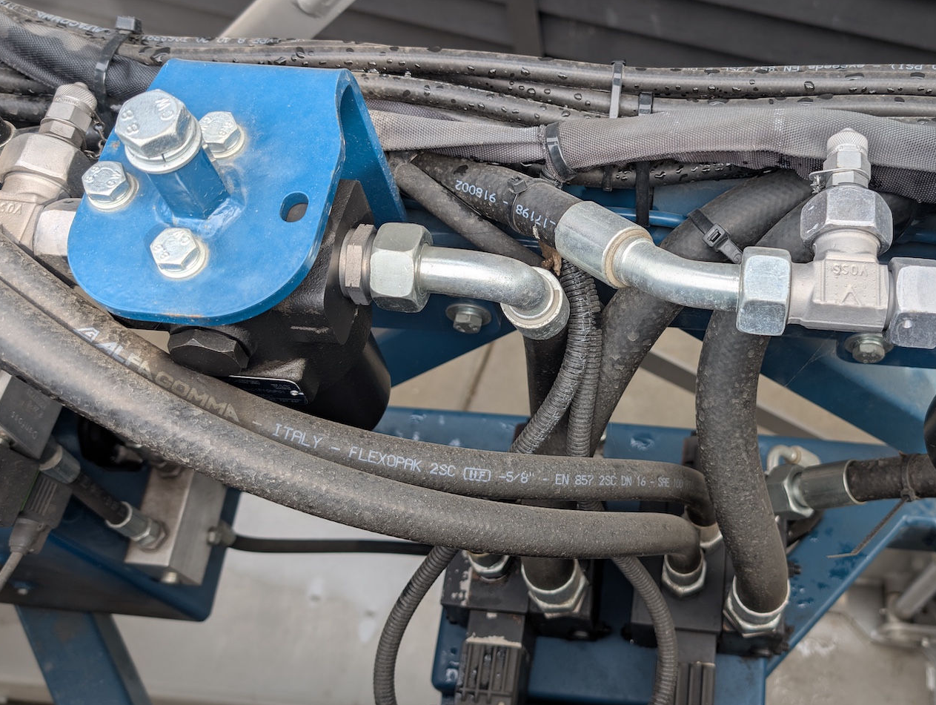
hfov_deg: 48.4
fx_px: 1029
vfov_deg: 37.7
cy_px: 306
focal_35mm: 38
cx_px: 590
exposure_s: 1/191
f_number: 1.68
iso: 20
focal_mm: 6.9
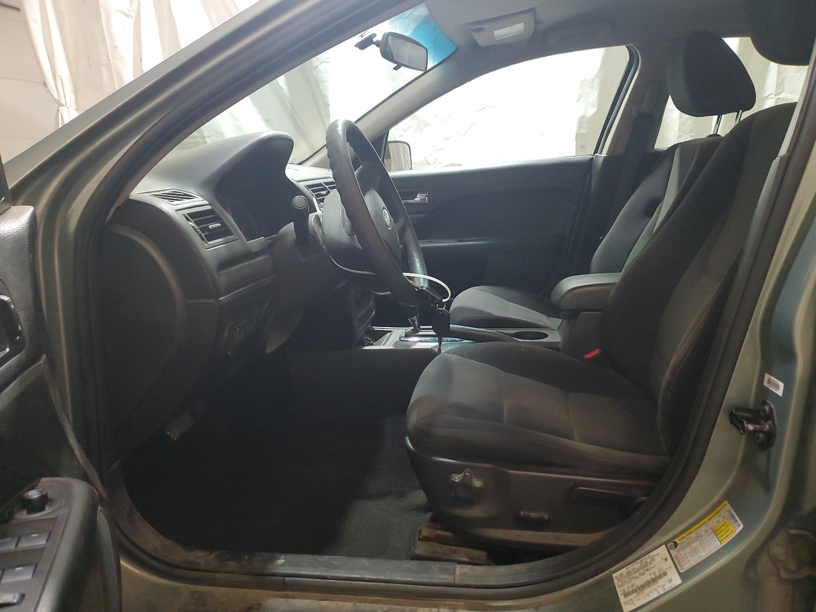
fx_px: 613
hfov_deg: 67.3
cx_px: 408
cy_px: 306
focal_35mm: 26
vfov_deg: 53.1
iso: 190
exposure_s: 1/60.2
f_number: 1.5
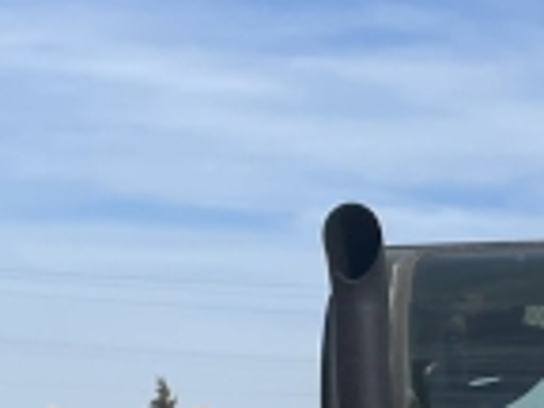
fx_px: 2263
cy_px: 684
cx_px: 578
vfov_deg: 9.9
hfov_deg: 13.5
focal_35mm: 144
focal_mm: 4.2
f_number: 1.6
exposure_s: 1/4831
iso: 32
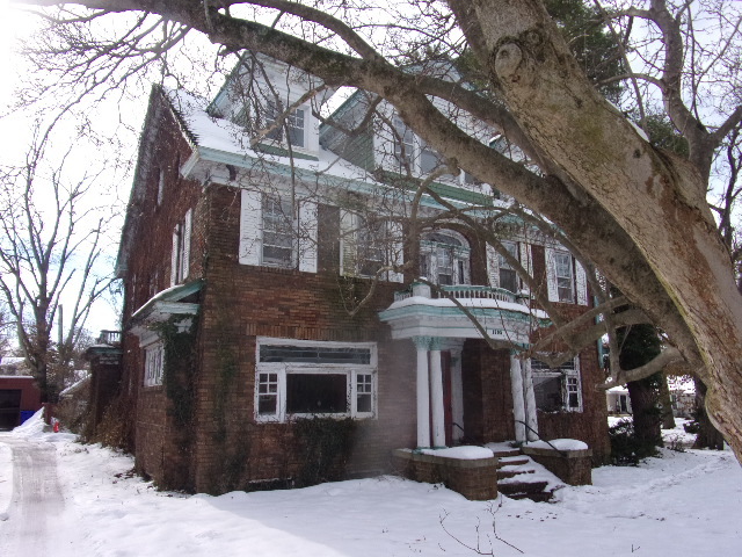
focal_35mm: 24
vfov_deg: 56.8
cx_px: 371
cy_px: 278
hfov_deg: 71.6
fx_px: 514
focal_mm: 4.3
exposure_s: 1/1000
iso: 80
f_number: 3.3
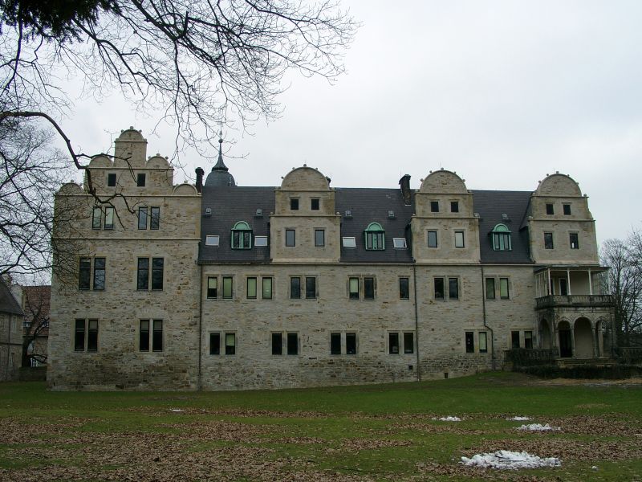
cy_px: 241
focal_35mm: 34
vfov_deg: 41.8
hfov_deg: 54.0
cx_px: 321
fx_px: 631
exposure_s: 1/217
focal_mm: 7.13
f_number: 4
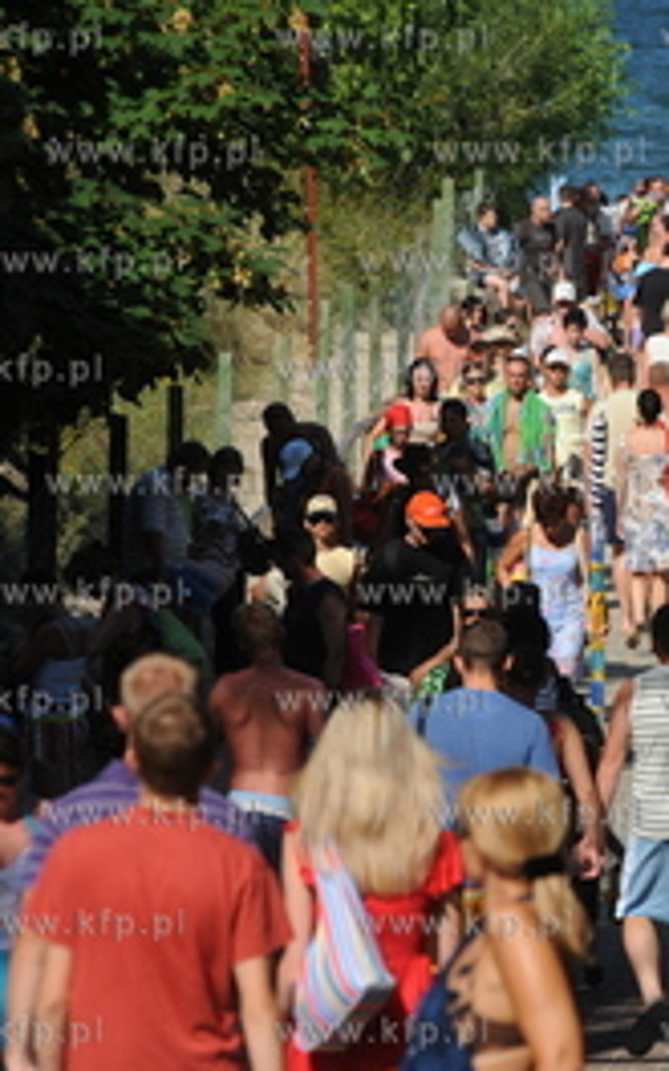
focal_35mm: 309
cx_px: 681
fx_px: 9014
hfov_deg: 4.2
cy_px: 536
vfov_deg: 6.8
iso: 200
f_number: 8
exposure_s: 1/200
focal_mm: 200
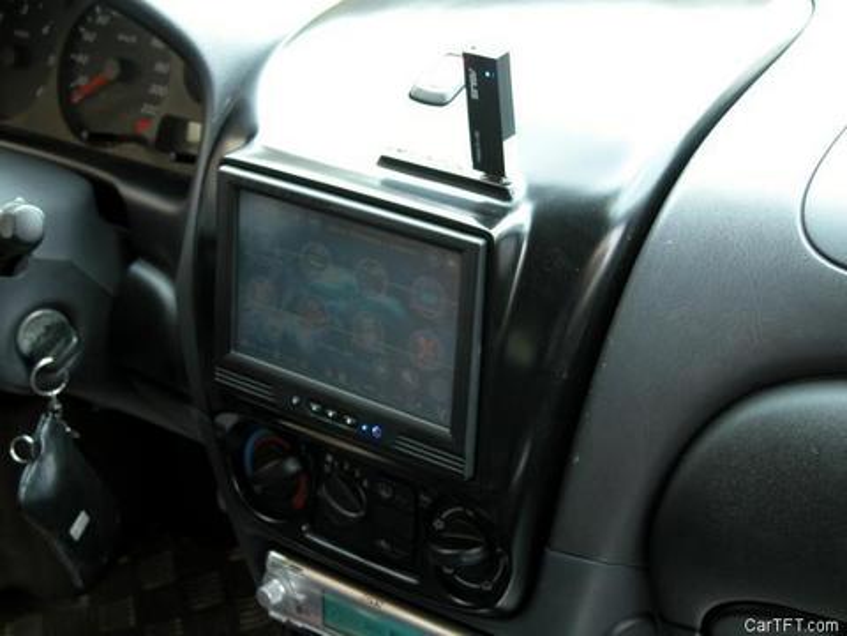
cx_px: 424
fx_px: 1884
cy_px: 318
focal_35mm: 77
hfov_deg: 25.3
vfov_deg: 19.1
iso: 100
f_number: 3.4
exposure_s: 1/35.6
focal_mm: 19.9
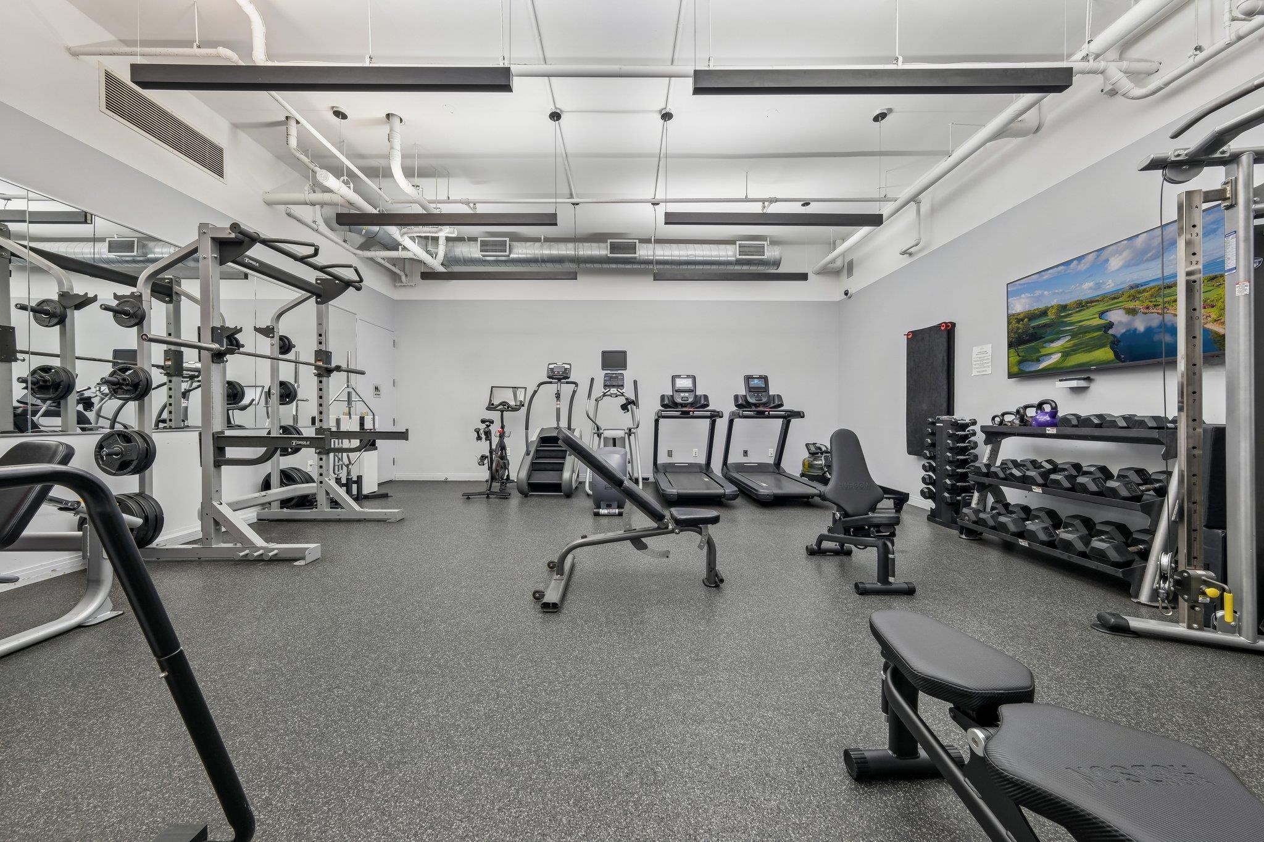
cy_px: 421
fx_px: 421
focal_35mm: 12
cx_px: 632
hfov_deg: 112.6
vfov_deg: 90.0
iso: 200
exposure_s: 1/2.5
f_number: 8
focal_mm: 8
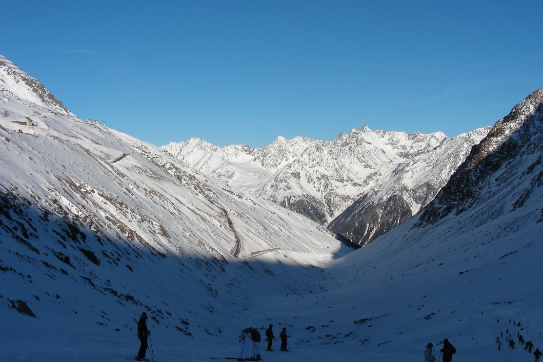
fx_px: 603
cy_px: 191
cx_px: 271
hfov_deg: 48.5
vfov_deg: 33.4
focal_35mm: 40
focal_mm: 6.3
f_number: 5.6
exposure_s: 1/442
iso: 50
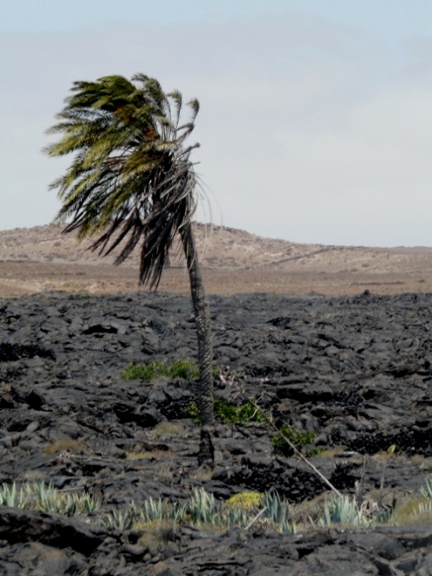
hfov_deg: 6.0
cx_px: 216
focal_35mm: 248
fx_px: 4127
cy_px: 288
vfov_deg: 8.0
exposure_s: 1/320
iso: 100
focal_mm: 40.8
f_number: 5.6
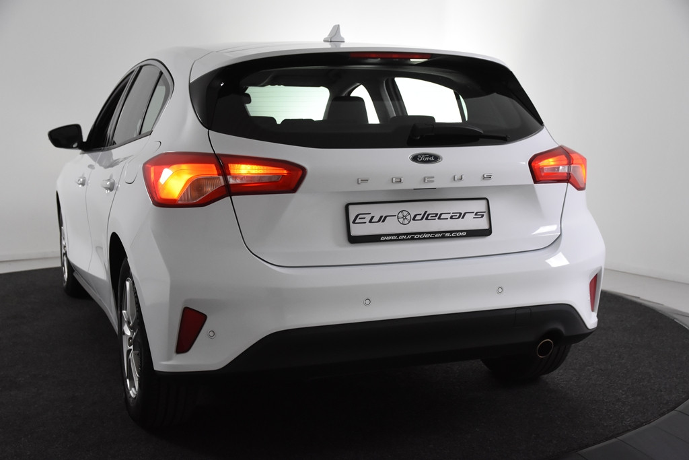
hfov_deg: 42.3
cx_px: 344
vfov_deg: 29.0
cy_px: 230
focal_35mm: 46
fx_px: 890
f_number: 5.6
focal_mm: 31
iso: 1600
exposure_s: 1/125
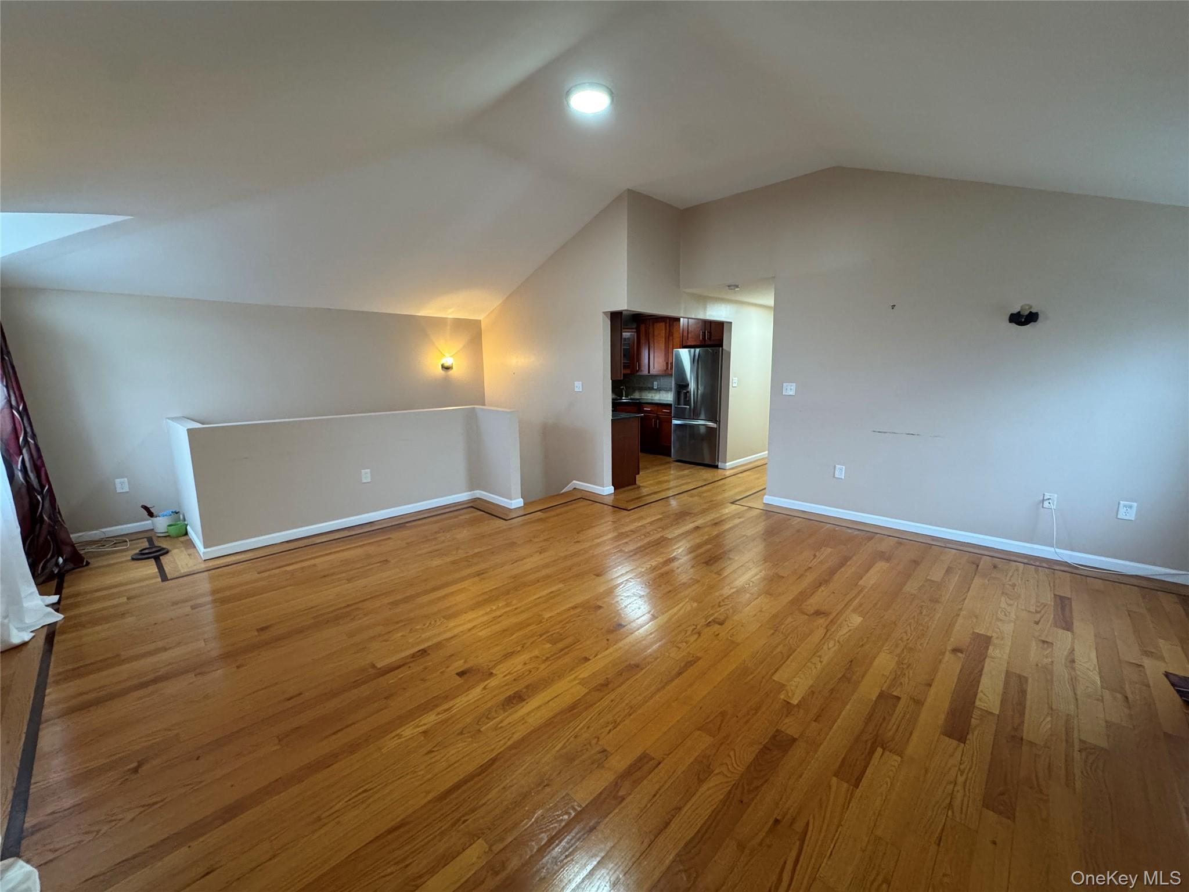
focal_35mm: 14
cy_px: 446
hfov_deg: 102.1
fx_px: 481
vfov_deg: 85.7
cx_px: 594
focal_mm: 2.22
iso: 320
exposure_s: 1/60
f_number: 2.2
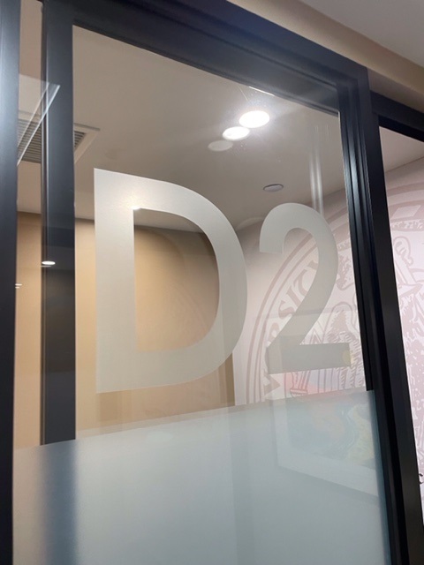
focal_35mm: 26
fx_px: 425
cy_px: 282
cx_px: 212
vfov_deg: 67.3
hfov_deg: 53.1
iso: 125
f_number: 1.6
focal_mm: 4.2
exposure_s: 1/60
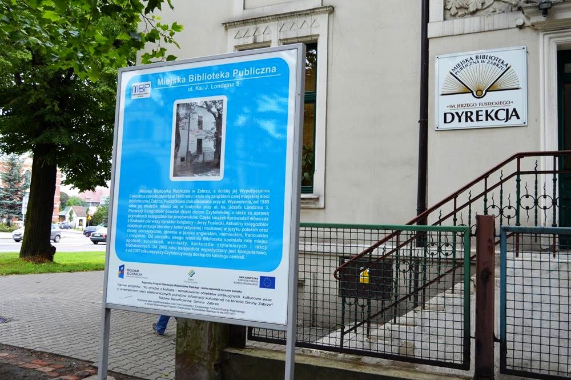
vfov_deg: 39.9
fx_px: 523
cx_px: 286
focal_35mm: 33
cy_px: 190
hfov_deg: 57.3
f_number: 5.6
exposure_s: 1/125
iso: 400
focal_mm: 22
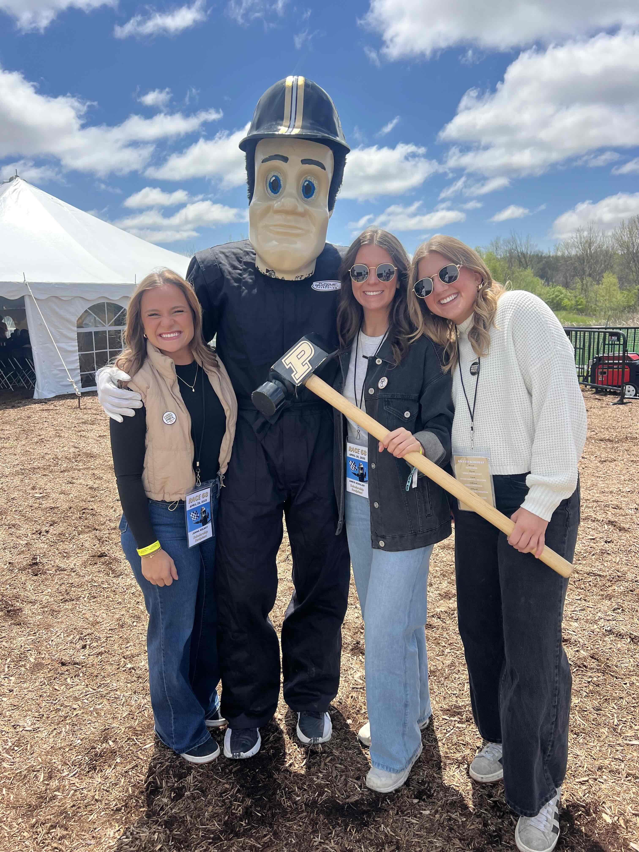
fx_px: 640
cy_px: 426
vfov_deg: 67.3
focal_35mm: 26
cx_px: 320
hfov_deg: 53.1
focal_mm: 5.7
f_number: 1.5
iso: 50
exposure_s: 1/3460
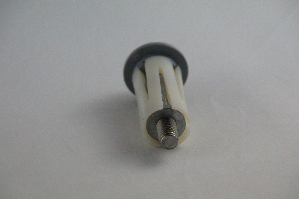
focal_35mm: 300
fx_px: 2489
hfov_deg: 6.9
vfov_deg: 4.6
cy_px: 100
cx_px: 150
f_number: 6.3
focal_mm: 200
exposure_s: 1/320
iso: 1600
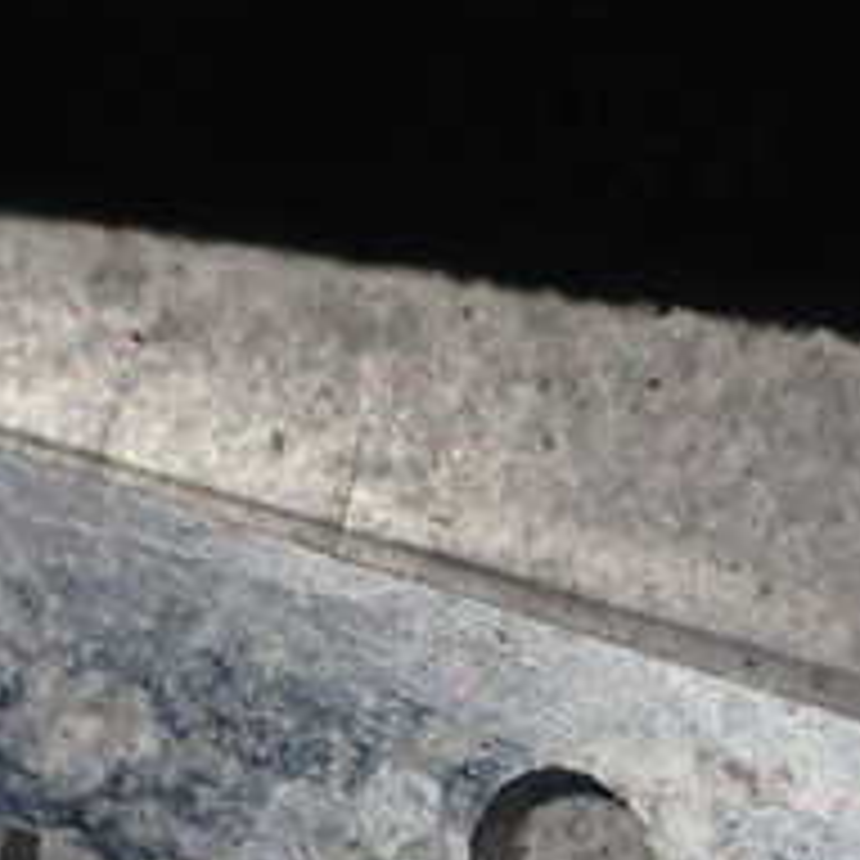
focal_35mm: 186
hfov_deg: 9.4
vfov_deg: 9.3
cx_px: 410
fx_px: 5228
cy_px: 923
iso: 250
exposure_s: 1/60
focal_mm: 11.88
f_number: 3.8
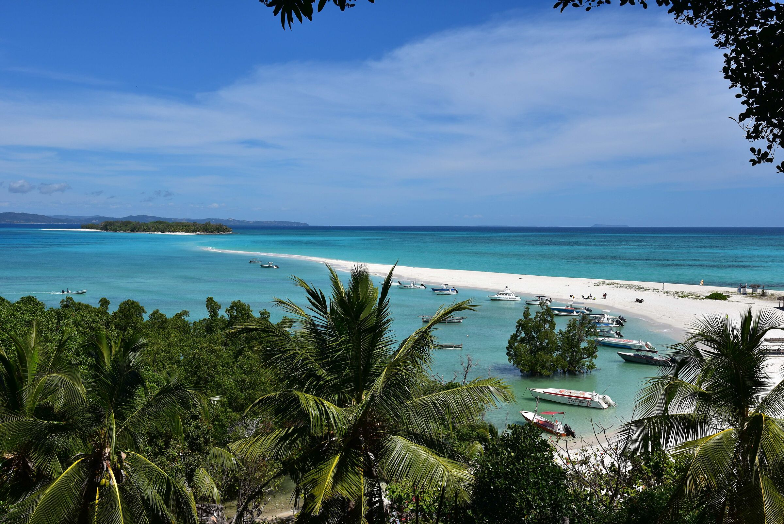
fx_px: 828
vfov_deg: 35.1
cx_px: 392
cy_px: 262
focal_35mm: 38
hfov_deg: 50.7
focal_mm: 38
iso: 250
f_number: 11
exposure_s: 1/500
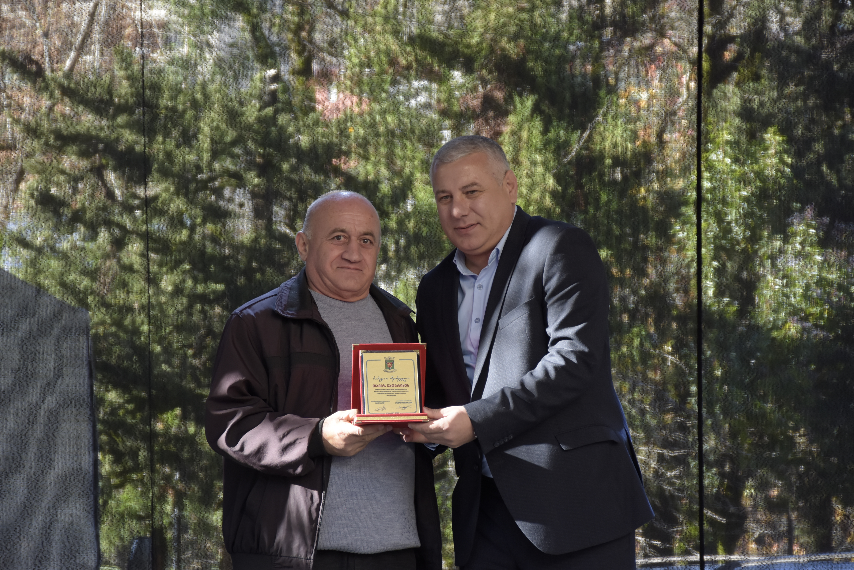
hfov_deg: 15.2
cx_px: 427
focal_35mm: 135
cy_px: 285
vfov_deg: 10.2
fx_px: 3203
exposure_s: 1/200
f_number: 6.3
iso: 640
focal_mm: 90
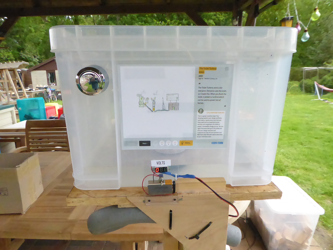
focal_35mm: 24
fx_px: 231
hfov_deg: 71.6
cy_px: 125
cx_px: 166
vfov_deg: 56.8
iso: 1600
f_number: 4.5
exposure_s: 1/2000
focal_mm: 4.3
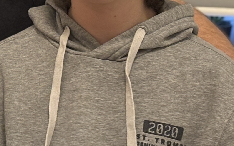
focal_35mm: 216
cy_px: 71
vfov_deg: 6.1
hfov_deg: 9.4
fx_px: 1377
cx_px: -147
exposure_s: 1/33
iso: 200
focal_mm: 5.96
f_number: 1.6
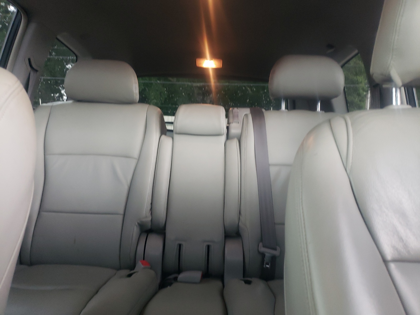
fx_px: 315
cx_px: 210
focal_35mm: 26
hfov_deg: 67.3
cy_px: 158
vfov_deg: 53.1
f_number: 1.5
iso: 247
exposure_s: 1/30
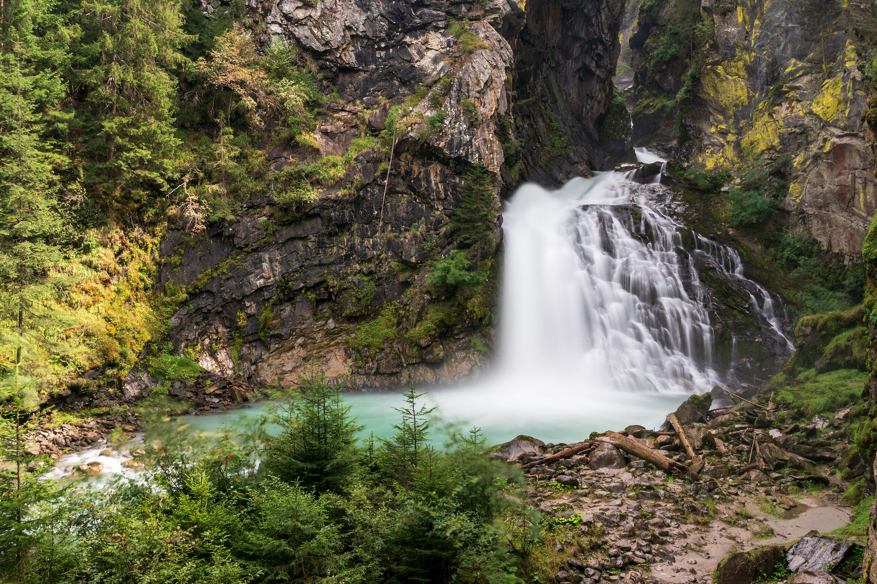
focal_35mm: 35
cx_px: 438
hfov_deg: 54.4
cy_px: 292
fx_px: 853
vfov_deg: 37.9
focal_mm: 35
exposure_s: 15
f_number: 9
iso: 200
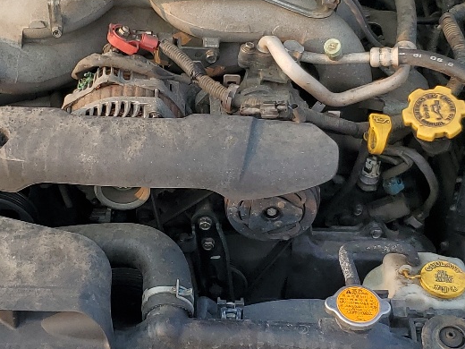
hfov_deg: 24.3
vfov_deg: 18.4
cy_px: 154
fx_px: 1075
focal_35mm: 80
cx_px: 156
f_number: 1.5
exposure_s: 1/667
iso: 50
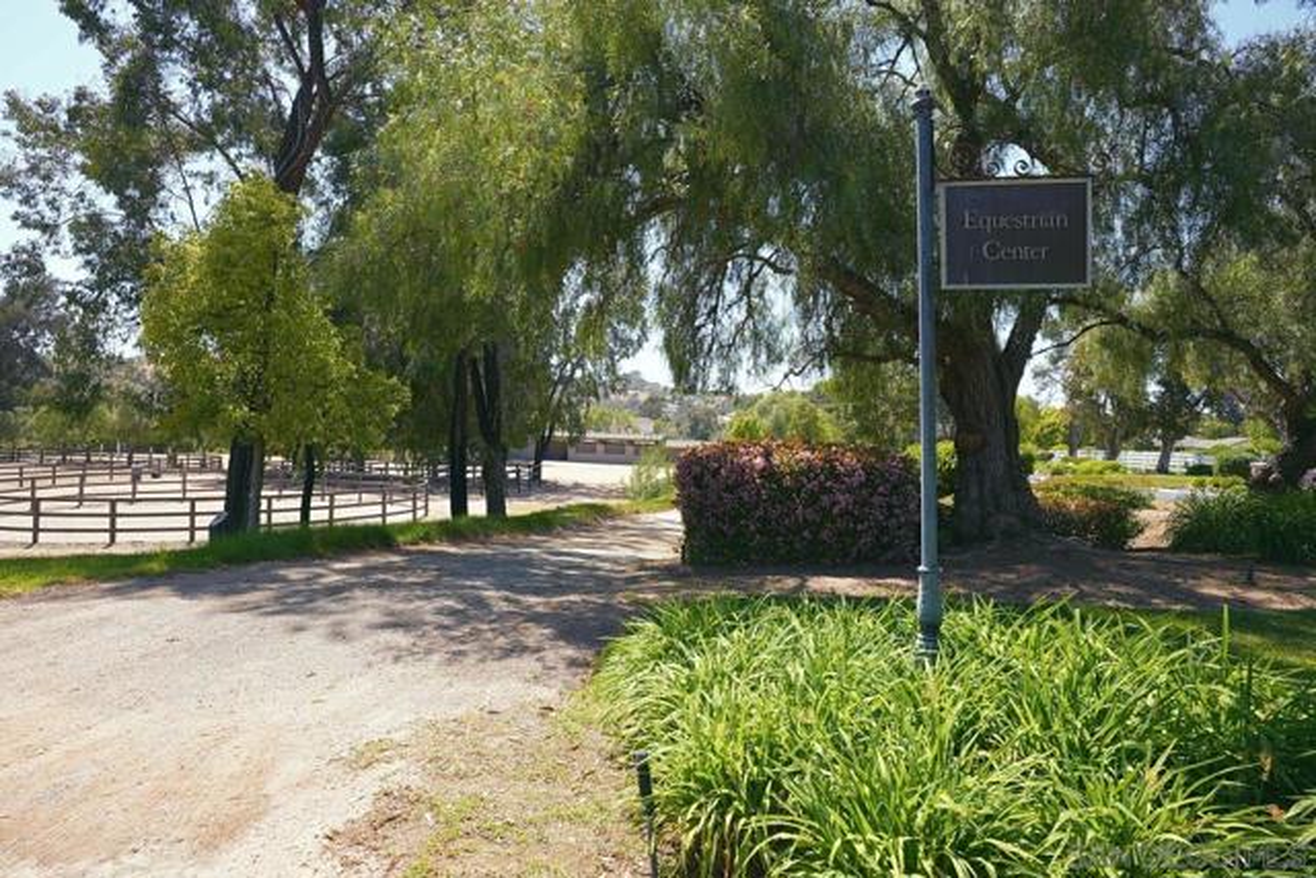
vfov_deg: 59.5
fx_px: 768
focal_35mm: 21
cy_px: 439
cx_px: 658
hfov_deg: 81.2
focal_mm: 21
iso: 160
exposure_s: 1/200
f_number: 6.3
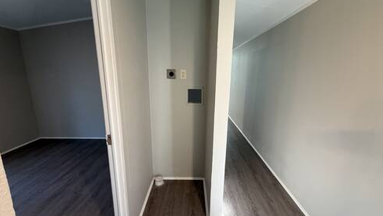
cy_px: 110
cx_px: 199
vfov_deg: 67.2
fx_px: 163
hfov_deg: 99.3
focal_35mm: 16
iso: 250
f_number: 2.2
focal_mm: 2.22
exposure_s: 1/60
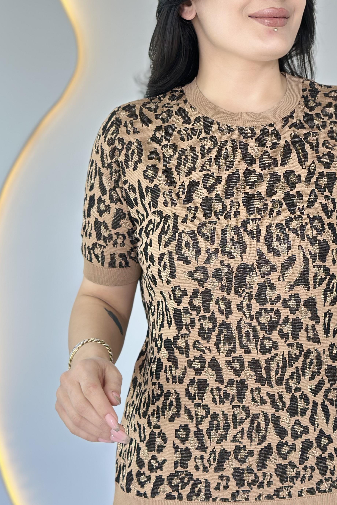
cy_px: 193
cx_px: 251
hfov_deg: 18.6
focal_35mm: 73
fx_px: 1025
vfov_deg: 27.6
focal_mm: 6.86
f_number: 1.78
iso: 64
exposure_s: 1/100
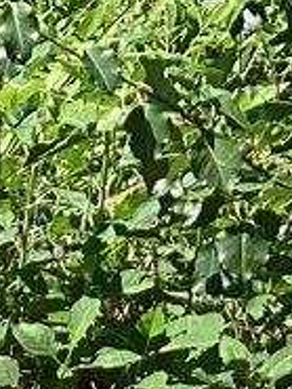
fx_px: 2854
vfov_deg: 7.5
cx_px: -839
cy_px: 735
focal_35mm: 254
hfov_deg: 5.2
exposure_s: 1/831
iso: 25
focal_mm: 3.3
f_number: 2.4
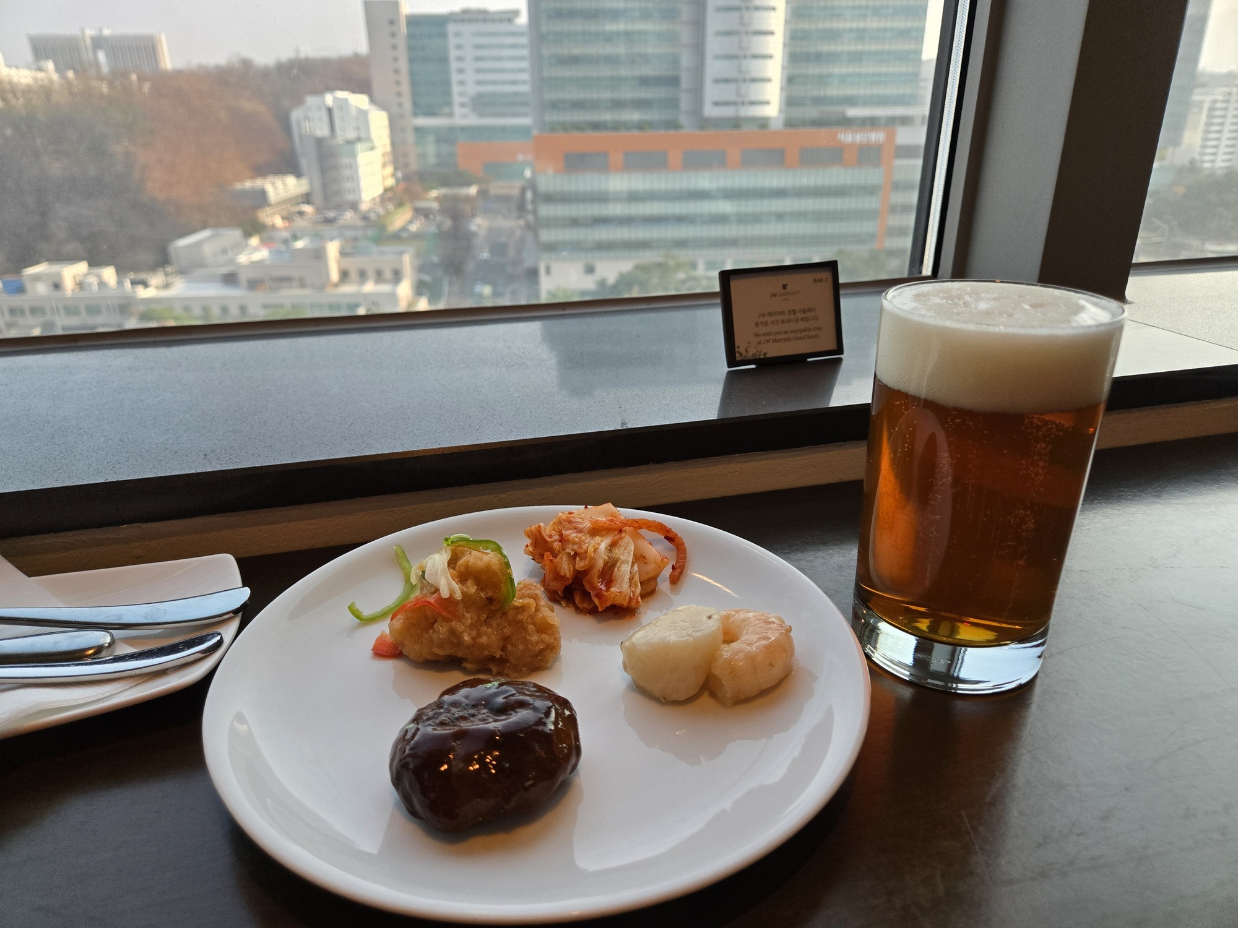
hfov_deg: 73.9
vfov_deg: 58.9
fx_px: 823
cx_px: 619
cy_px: 464
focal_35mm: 23
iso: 160
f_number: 1.8
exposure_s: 1/508
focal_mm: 5.4
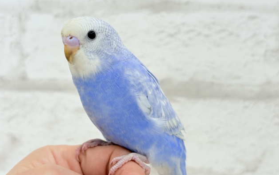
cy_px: 84
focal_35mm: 56
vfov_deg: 23.2
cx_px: 139
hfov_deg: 36.3
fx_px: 426
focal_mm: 5.96
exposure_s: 1/50
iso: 40
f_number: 1.6
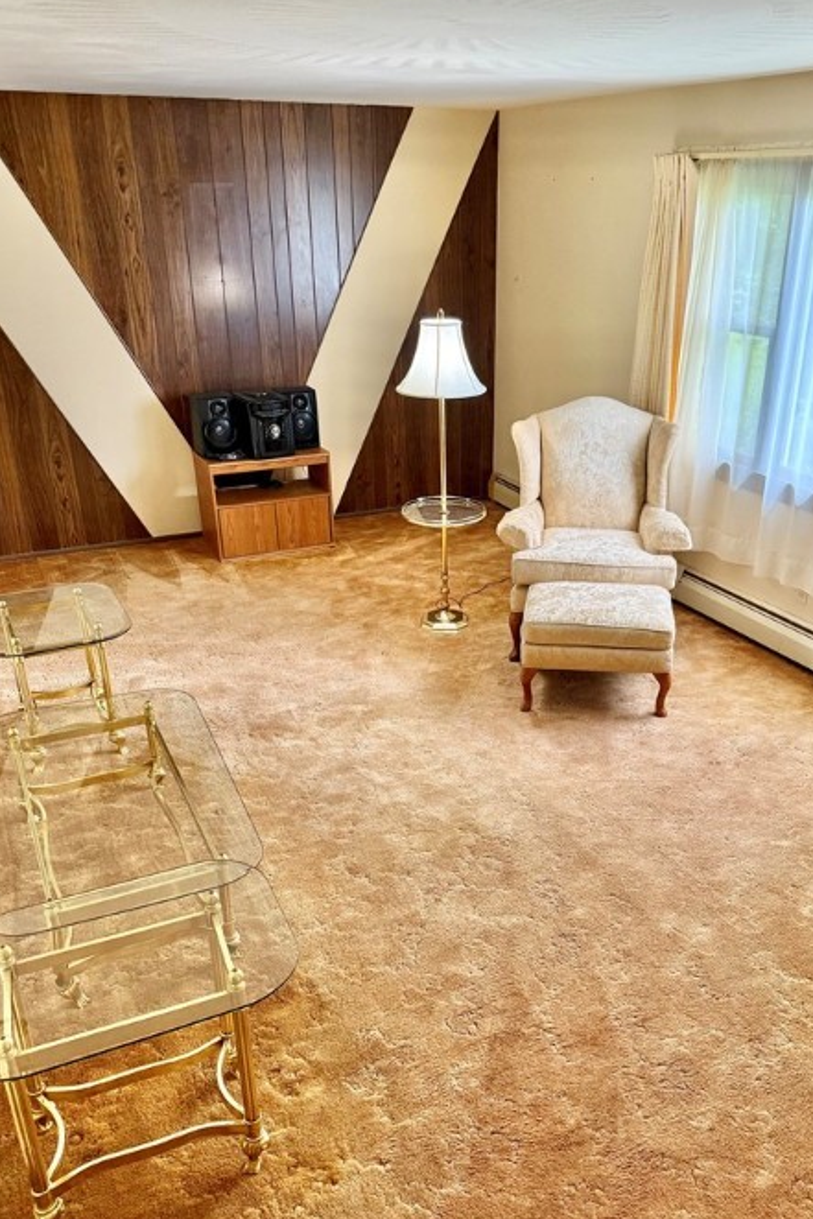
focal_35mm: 29
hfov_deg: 44.8
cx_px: 470
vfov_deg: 63.6
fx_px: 982
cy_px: 658
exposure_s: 1/60
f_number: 1.78
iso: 250
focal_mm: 6.76
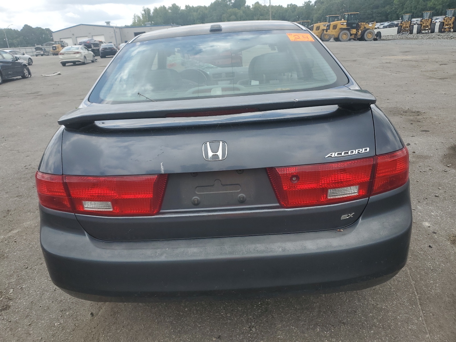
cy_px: 171
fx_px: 343
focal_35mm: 26
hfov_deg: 67.3
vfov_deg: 53.1
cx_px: 228
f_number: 1.5
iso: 50
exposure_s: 1/1667
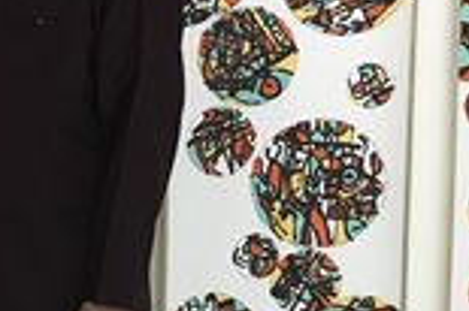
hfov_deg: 17.3
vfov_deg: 12.1
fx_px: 1471
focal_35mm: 113
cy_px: 154
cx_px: -100
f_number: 1.8
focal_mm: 3.99
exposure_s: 1/40
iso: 25
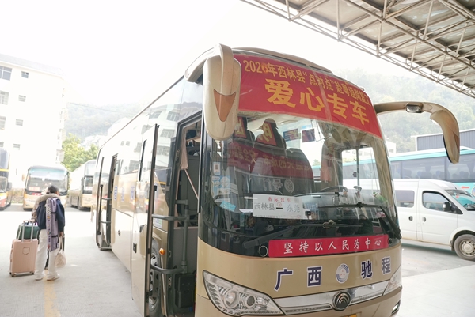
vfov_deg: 53.2
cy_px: 158
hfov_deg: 73.7
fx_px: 317
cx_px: 238
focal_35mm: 24
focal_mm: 24
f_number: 5.6
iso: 500
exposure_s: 1/250
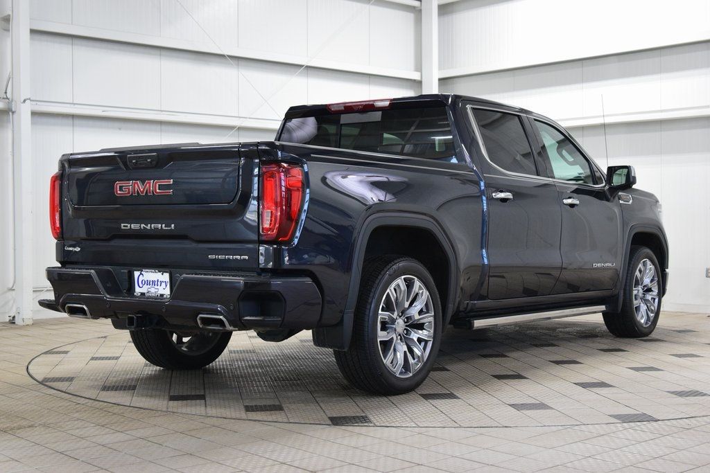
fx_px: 1006
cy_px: 236
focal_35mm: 51
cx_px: 355
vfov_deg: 26.5
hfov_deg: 38.9
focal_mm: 34
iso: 1600
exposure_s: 1/60
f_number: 5
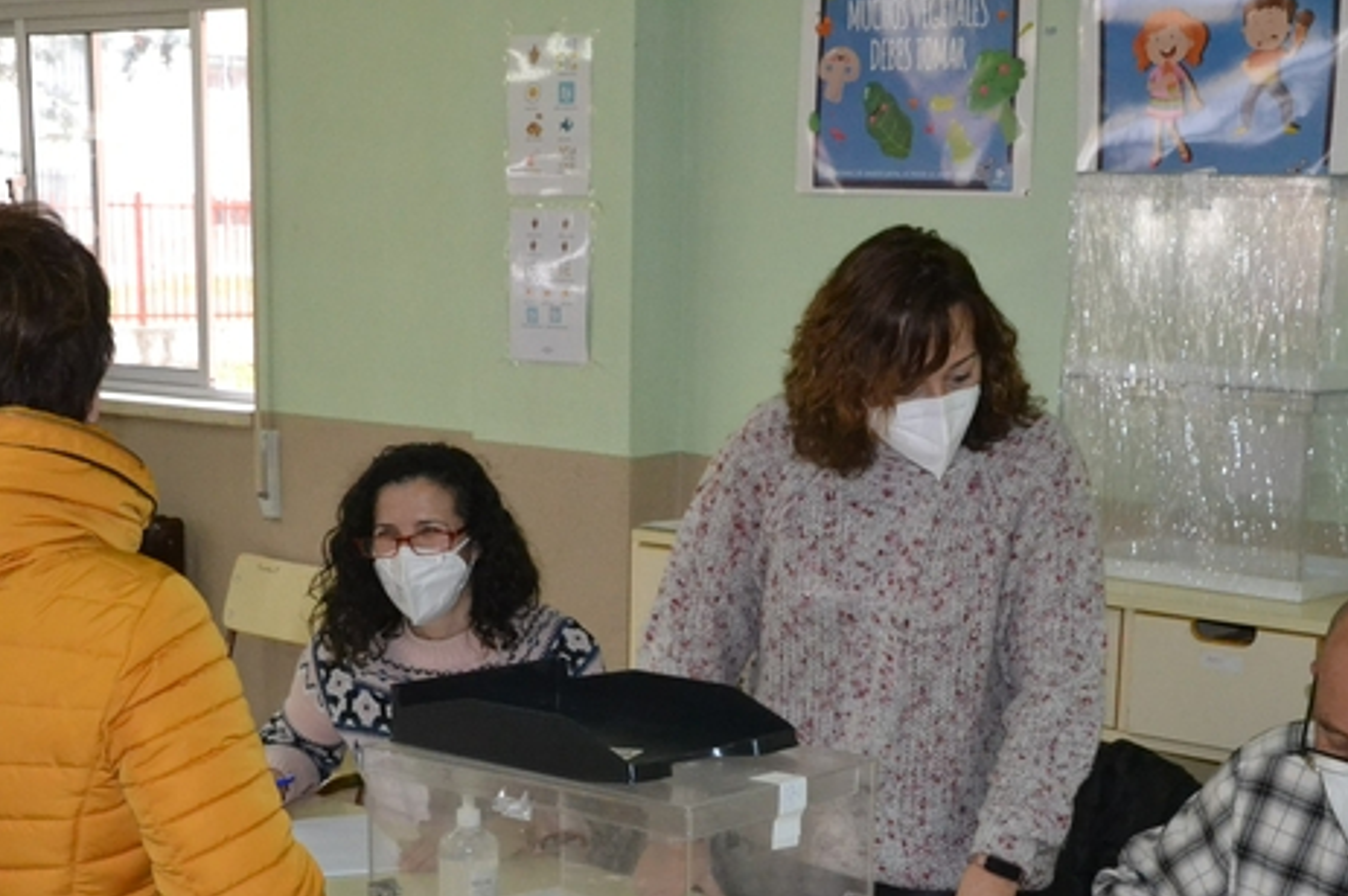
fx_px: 2427
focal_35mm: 65
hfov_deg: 31.0
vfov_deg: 20.6
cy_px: 769
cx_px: 737
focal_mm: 25
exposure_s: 1/200
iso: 3200
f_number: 7.1
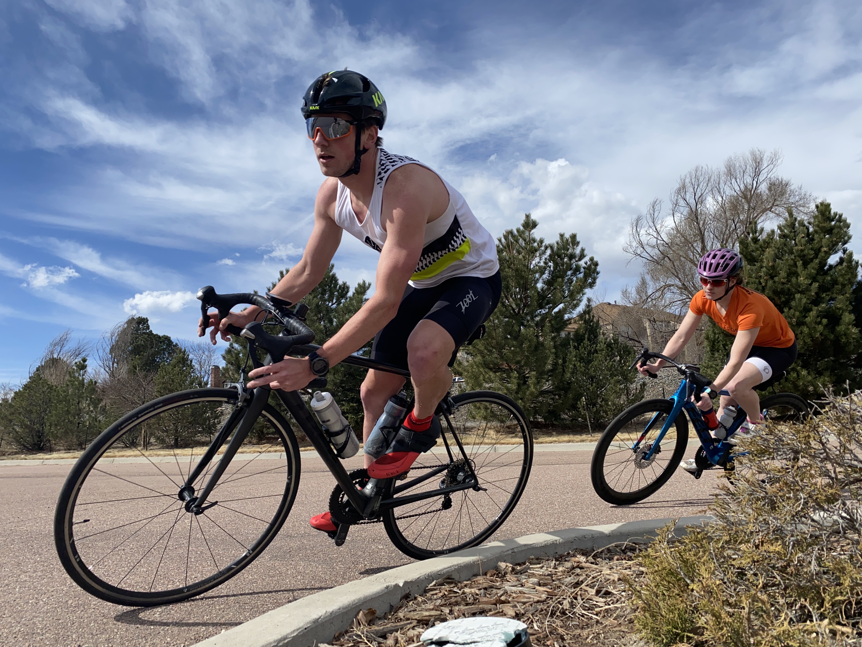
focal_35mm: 26
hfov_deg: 67.3
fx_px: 647
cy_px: 324
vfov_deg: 53.1
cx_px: 431
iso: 32
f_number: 1.8
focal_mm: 4.25
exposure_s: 1/3984
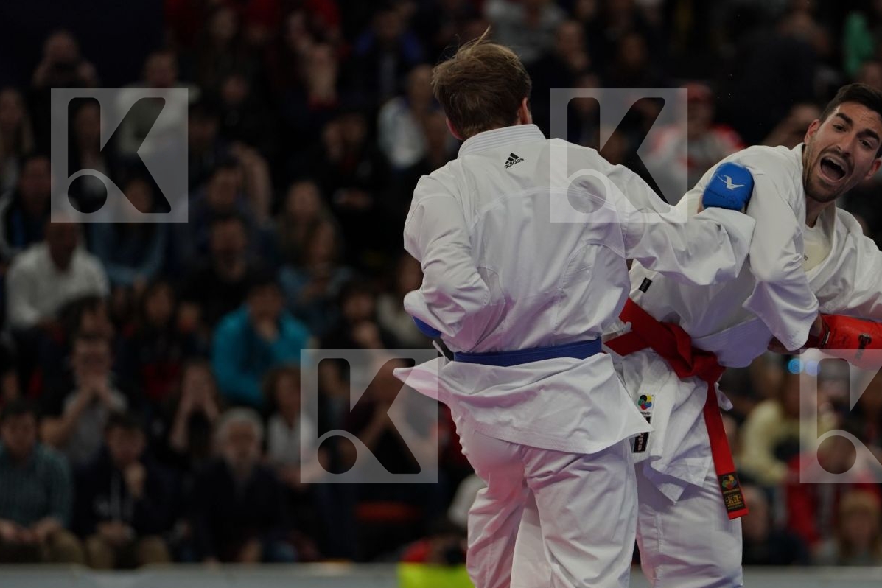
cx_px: 619
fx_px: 5855
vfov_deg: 5.7
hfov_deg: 8.6
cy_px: 416
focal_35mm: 239
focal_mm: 159
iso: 800
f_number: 2.8
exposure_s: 1/1000
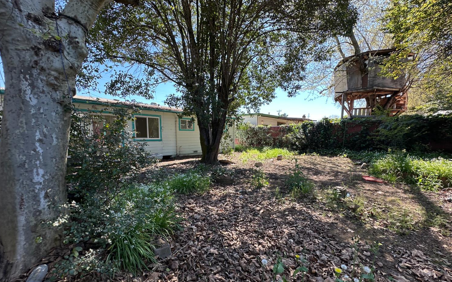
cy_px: 158
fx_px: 185
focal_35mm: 15
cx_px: 226
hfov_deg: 101.5
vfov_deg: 74.5
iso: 40
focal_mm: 2.22
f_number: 2.2
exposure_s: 1/240
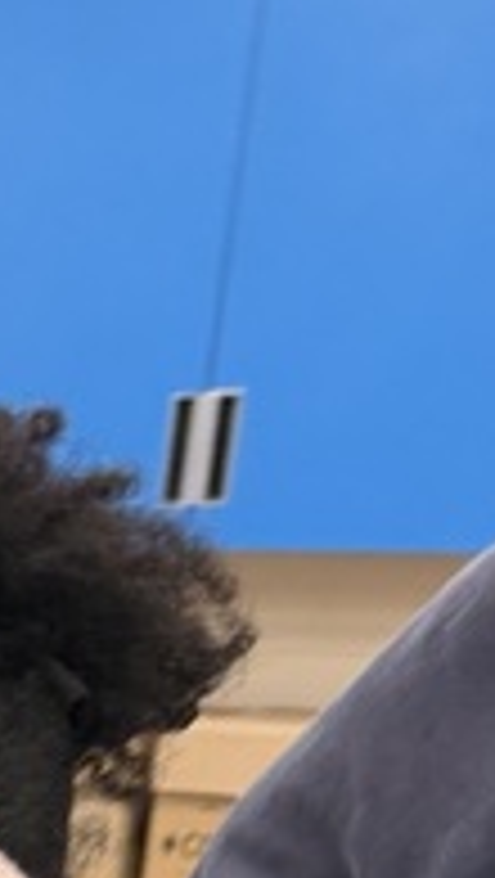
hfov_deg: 10.1
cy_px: 1792
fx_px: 2491
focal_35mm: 107
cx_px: -652
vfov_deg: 15.6
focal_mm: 6.76
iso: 200
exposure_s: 1/81
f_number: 1.78
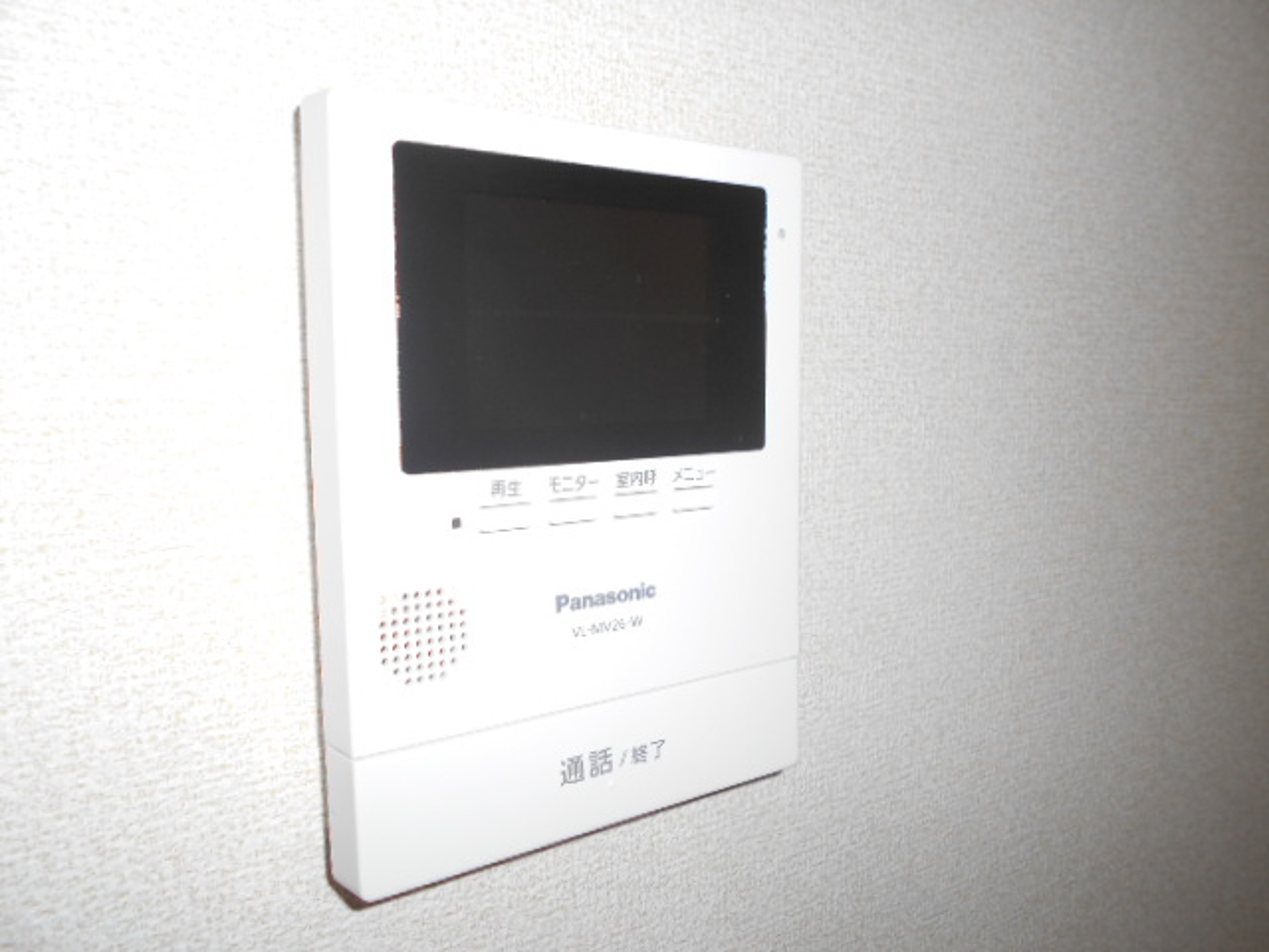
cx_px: 634
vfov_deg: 53.1
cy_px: 476
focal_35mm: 26
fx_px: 953
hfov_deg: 67.3
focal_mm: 4.6
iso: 80
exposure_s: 1/25
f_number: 3.2
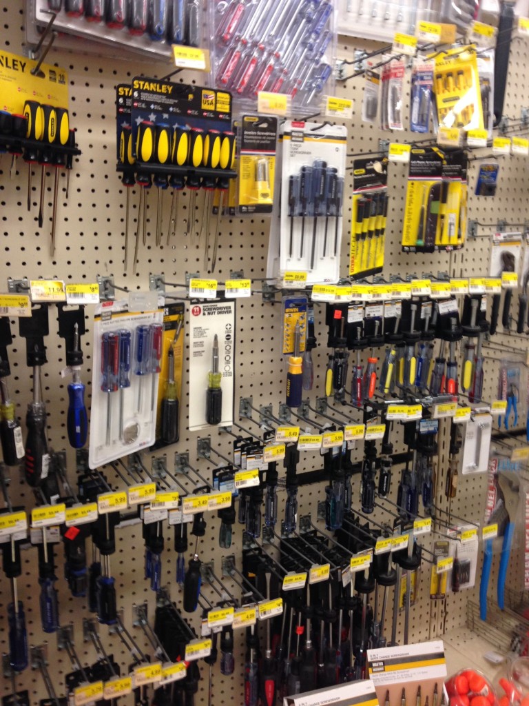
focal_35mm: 33
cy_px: 353
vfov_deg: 55.4
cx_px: 264
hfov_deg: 42.9
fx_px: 672
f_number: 2.4
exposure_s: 1/20
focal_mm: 4.12
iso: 100
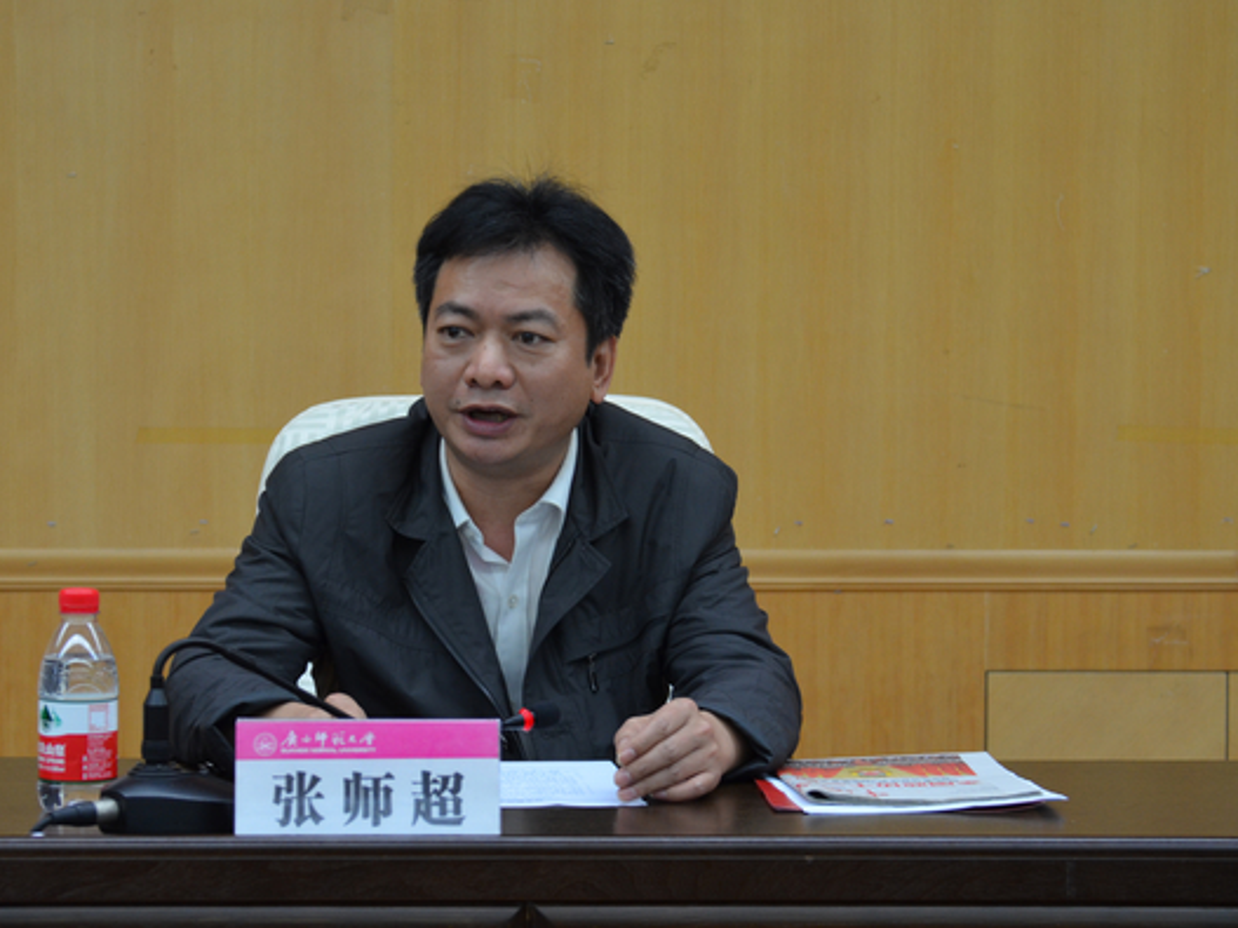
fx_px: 4577
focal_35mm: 128
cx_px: 545
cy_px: 465
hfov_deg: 15.4
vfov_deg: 11.6
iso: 720
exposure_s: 1/60
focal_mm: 78
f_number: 5.6
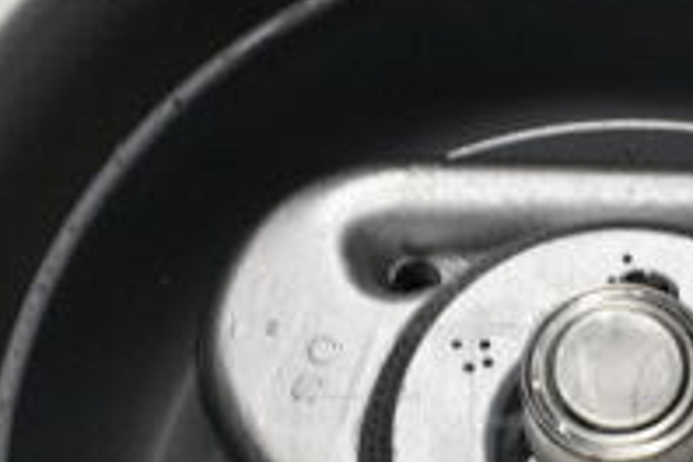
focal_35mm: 107
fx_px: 2051
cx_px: 662
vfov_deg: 12.8
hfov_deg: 18.8
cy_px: 410
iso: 6400
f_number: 7.1
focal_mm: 23
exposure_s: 1/320
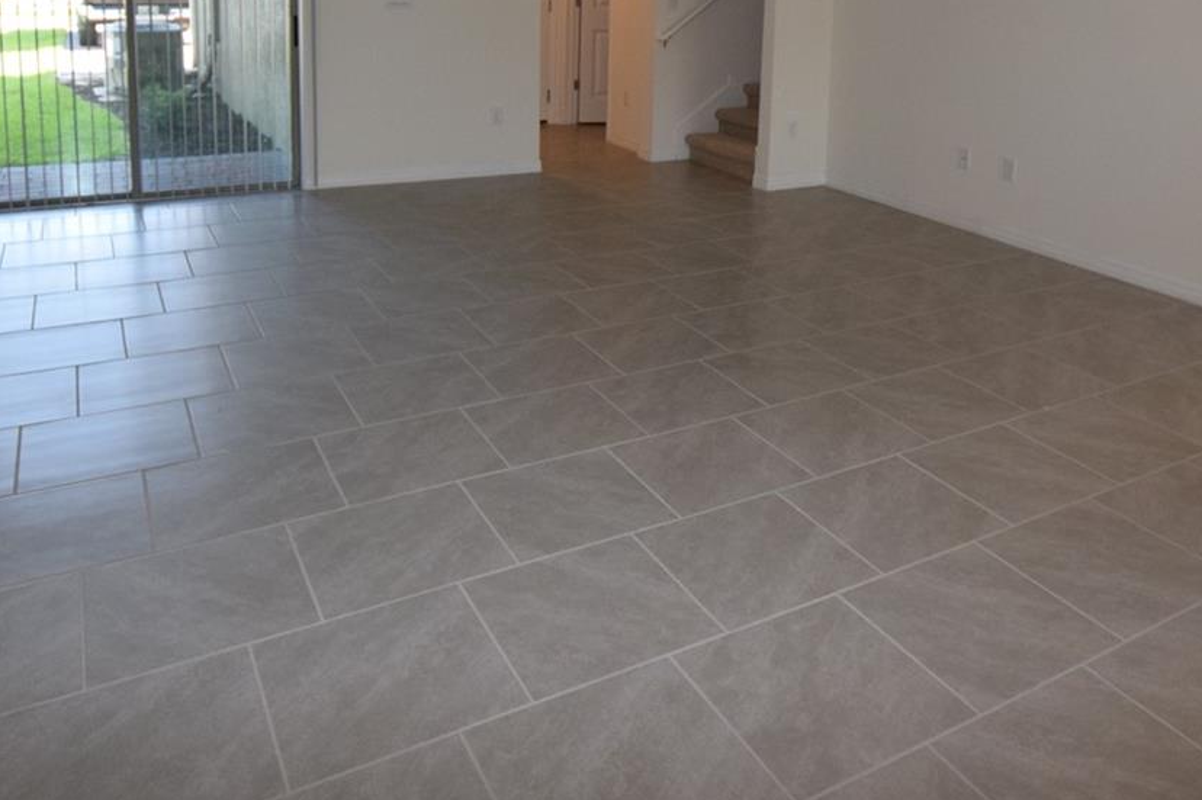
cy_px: 116
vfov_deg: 42.1
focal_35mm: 29
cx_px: 717
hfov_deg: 63.2
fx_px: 968
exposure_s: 1/125
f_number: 5.6
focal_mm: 10
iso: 800
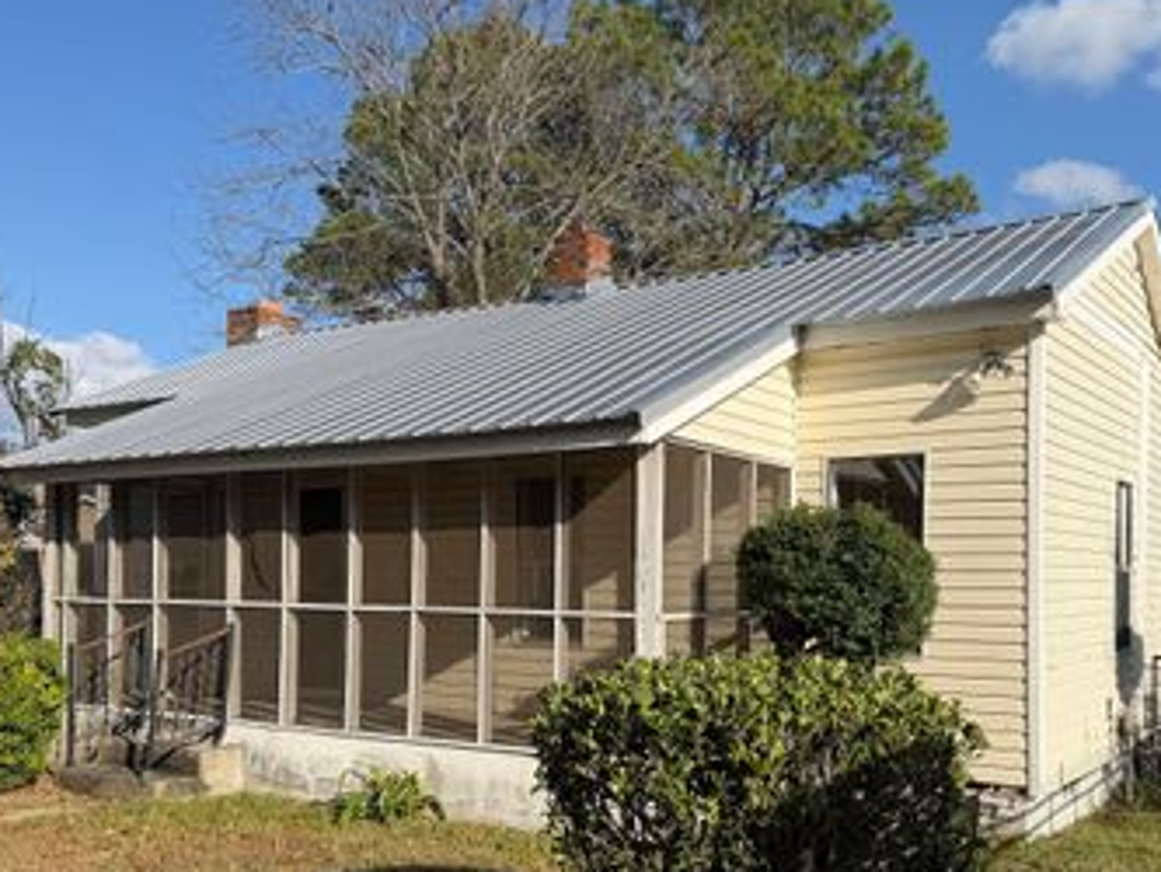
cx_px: 652
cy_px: 588
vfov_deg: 39.2
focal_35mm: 36
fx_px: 1208
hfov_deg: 51.2
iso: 80
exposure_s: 1/4975
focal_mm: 6.76
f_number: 1.78
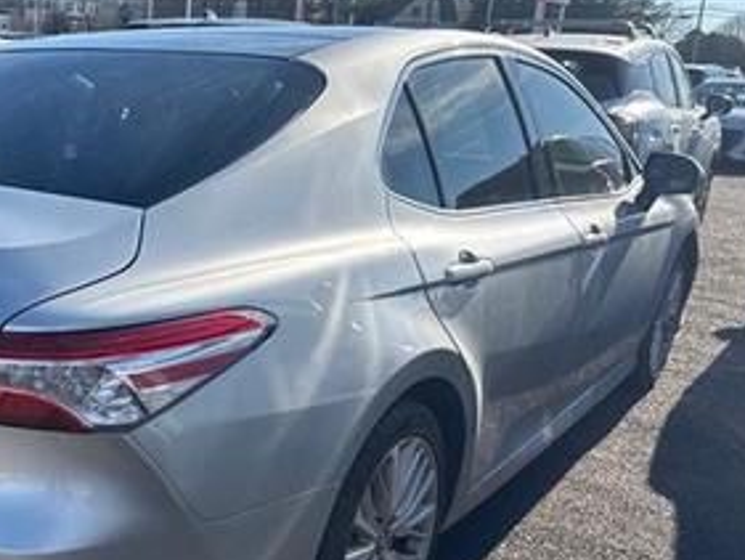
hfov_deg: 41.6
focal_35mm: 43
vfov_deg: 33.2
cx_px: 130
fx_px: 926
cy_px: 398
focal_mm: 6.76
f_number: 1.78
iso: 80
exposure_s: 1/2525
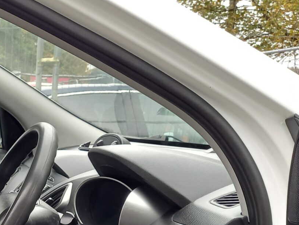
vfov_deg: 17.4
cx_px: -63
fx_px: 683
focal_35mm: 79
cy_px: 300
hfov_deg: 22.7
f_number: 2
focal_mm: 4.6
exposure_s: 1/60
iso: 100
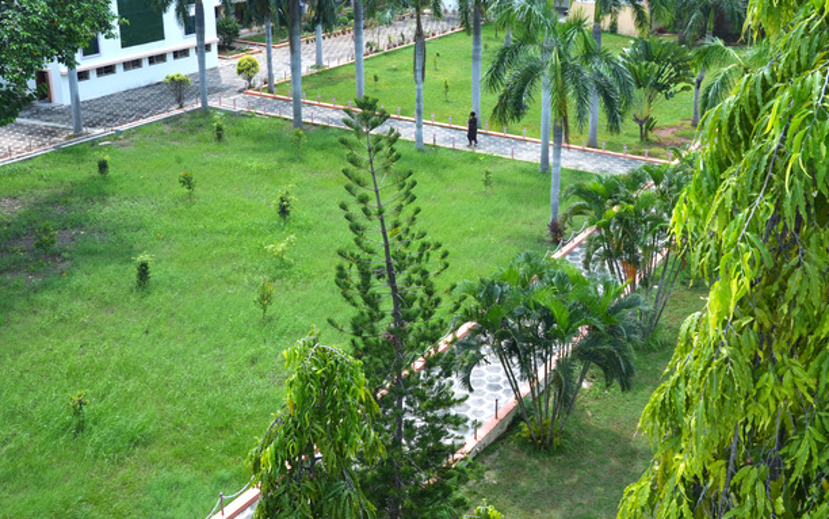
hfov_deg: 46.9
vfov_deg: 30.3
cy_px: 161
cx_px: 499
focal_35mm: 42
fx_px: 949
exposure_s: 1/160
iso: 100
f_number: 16
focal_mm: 24
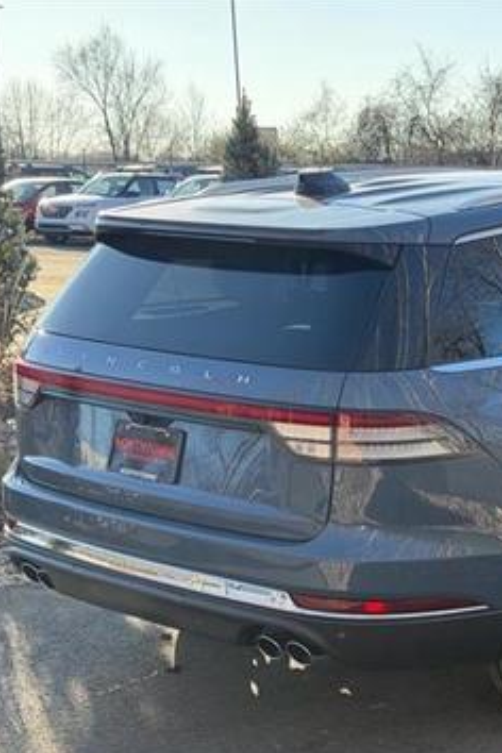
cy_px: 398
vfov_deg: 28.4
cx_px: 489
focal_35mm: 71
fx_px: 1485
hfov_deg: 18.7
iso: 80
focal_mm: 6.76
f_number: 1.78
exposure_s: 1/1353
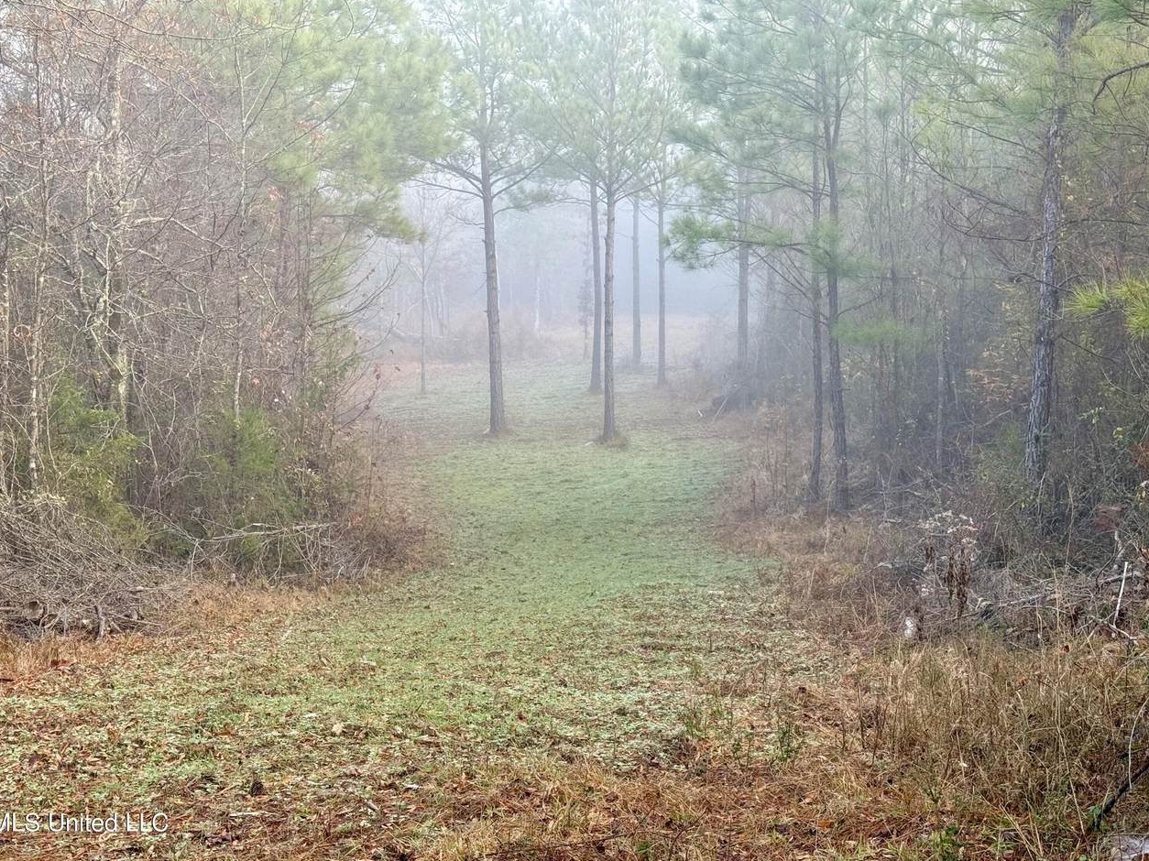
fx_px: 1626
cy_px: 423
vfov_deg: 29.7
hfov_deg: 38.9
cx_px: 574
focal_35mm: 49
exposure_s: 1/286
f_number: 1.78
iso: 64
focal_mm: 6.76
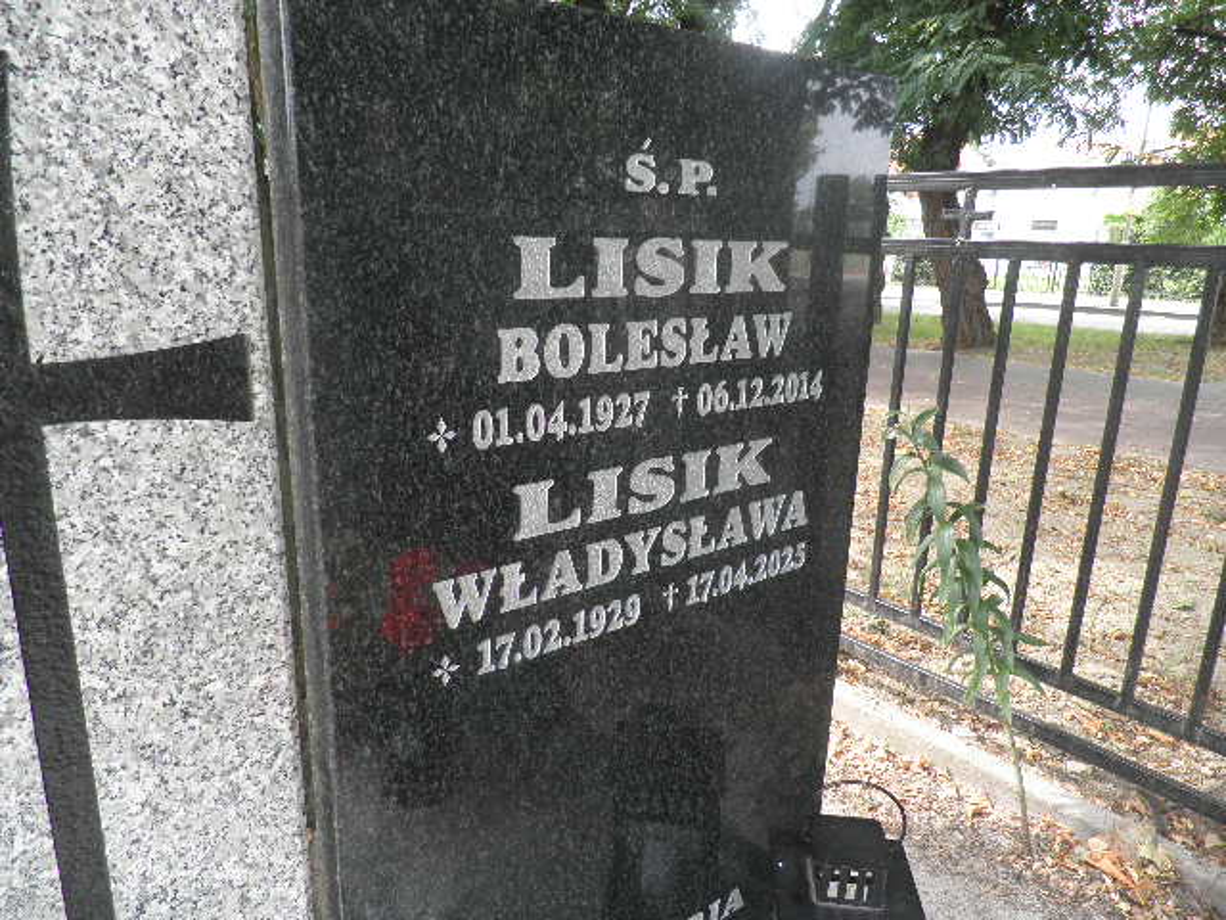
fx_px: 850
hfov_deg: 71.6
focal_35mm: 24
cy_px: 460
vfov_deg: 56.8
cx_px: 613
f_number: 3.3
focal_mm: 4.3
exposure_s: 1/80
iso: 64
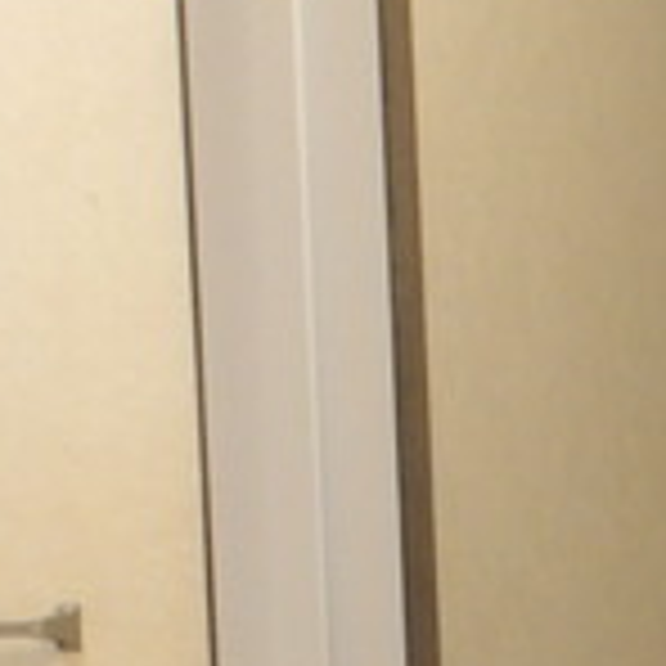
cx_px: 1593
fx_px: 3505
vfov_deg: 10.4
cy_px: 1080
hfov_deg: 9.6
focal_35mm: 161
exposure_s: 1/19
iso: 200
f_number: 3
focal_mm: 4.9
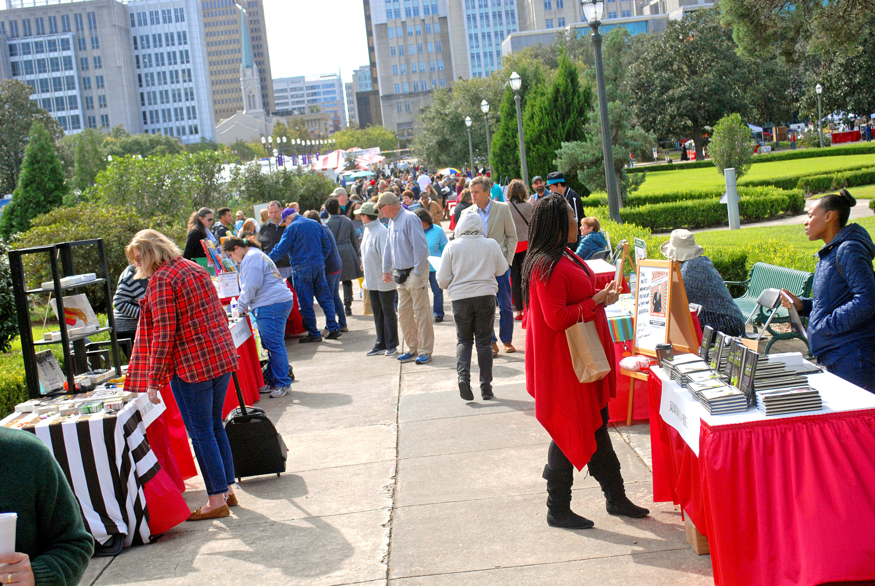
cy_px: 293
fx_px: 1460
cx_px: 438
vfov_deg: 22.7
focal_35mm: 60
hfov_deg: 33.4
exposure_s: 1/800
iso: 400
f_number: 5.3
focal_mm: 40
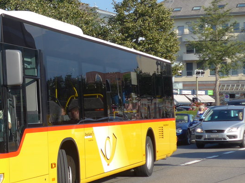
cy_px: 74
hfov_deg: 18.5
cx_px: 8
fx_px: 736
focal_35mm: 104
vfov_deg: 14.2
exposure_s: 1/1000
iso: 80
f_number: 3
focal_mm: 9.5
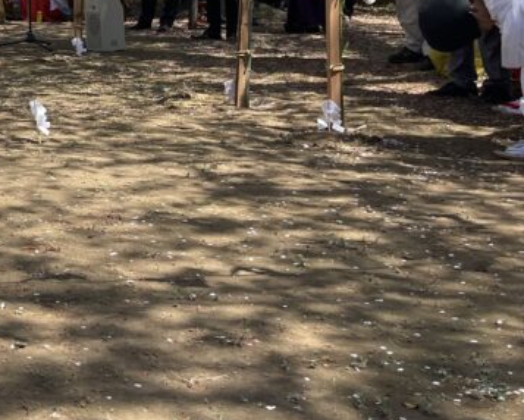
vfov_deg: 21.0
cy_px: -22
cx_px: -87
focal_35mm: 70
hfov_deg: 24.8
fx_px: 1086
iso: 32
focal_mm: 5.1
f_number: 1.6
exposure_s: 1/1513
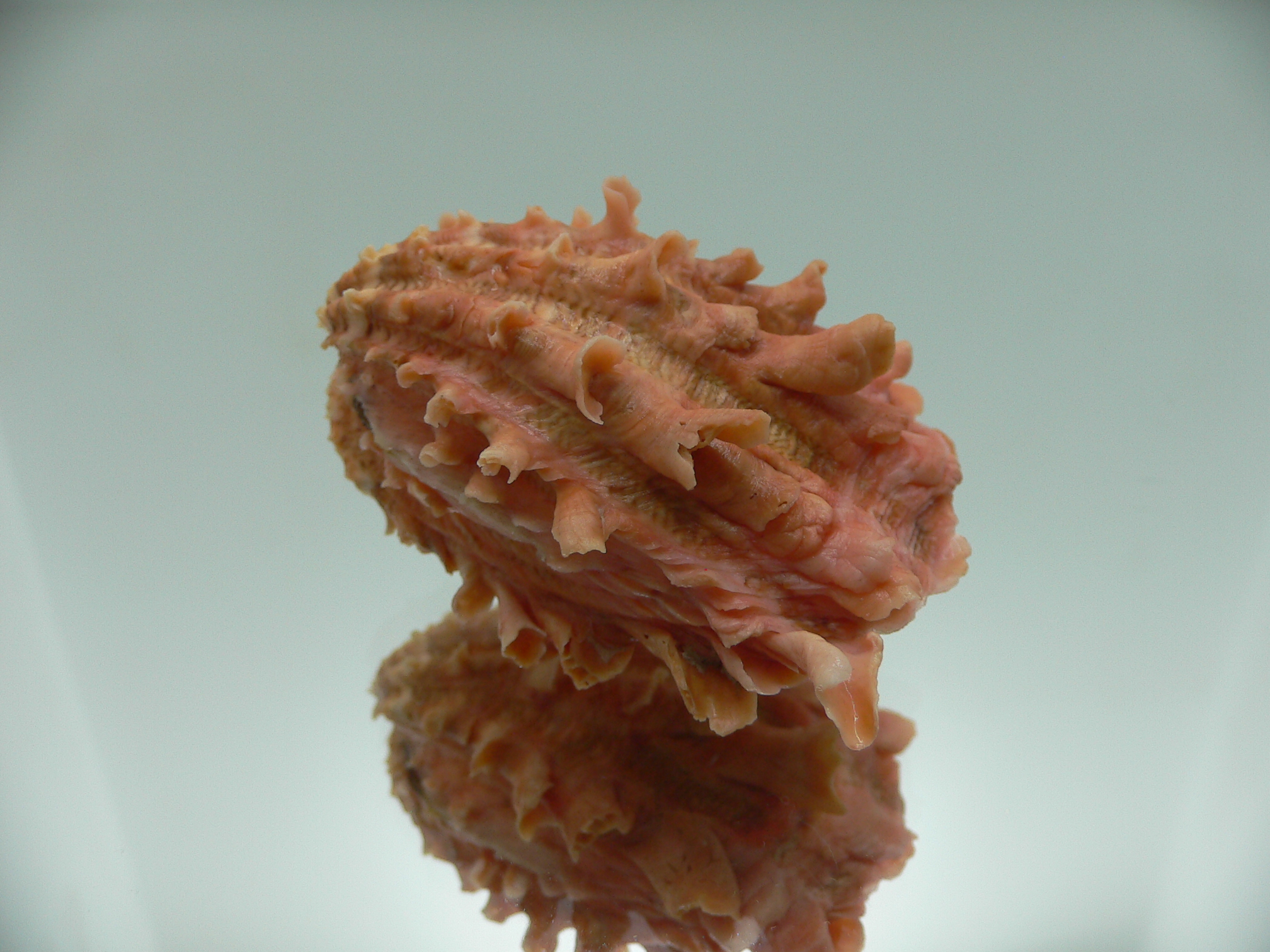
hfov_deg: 52.6
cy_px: 476
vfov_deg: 40.7
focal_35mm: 35
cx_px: 635
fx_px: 1284
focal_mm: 4.6
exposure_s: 1/80
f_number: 2.8
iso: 80
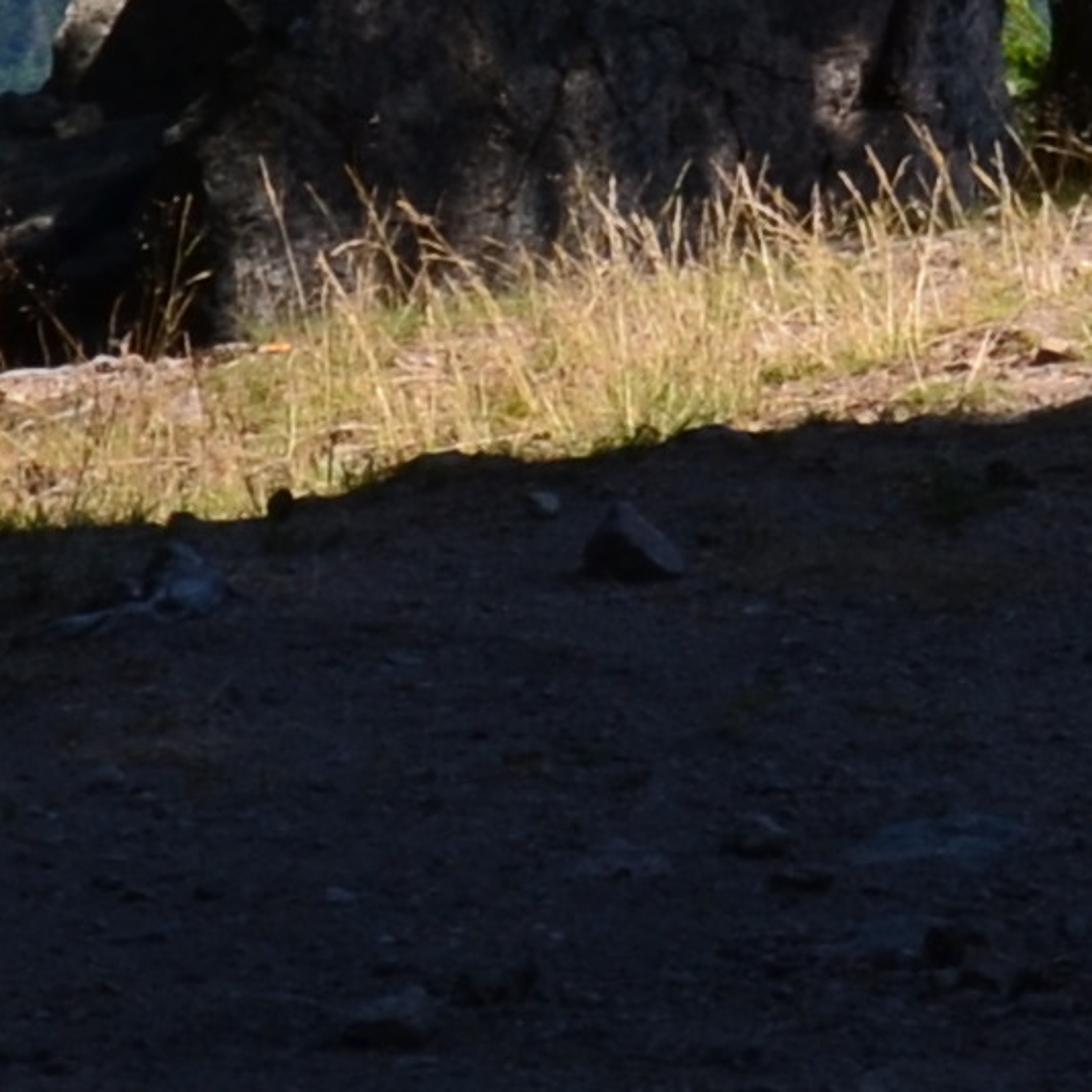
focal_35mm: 528
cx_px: 4419
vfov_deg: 3.3
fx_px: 18841
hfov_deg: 3.2
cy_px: -2114
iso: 110
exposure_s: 1/125
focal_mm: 45
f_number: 11
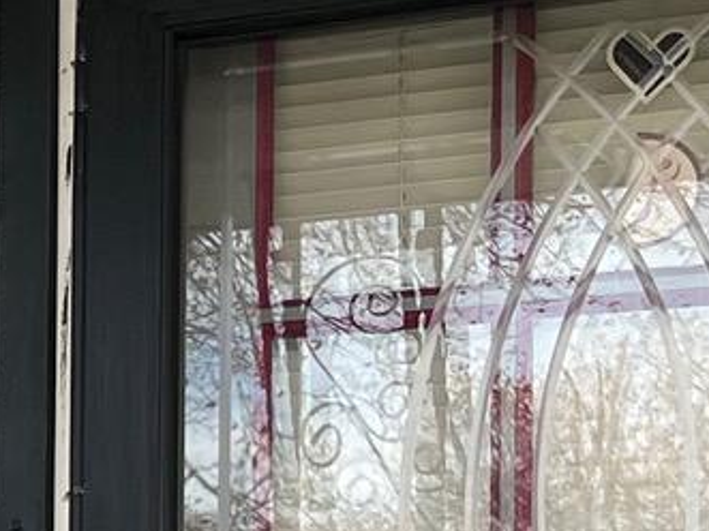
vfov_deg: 8.9
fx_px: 3296
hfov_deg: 11.5
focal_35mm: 161
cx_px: -525
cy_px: 923
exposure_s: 1/520
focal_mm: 5.1
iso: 50
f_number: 1.6
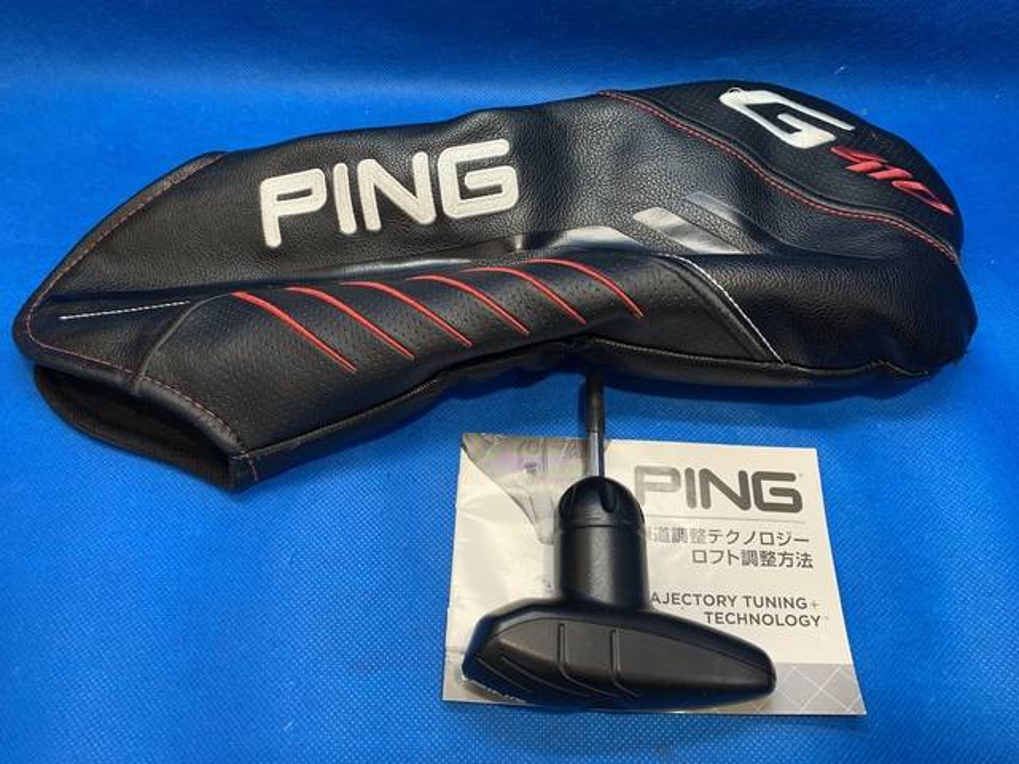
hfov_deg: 67.3
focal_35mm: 26
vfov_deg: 53.1
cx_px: 510
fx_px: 765
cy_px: 382
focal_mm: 4.25
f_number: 1.8
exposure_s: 1/60
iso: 125
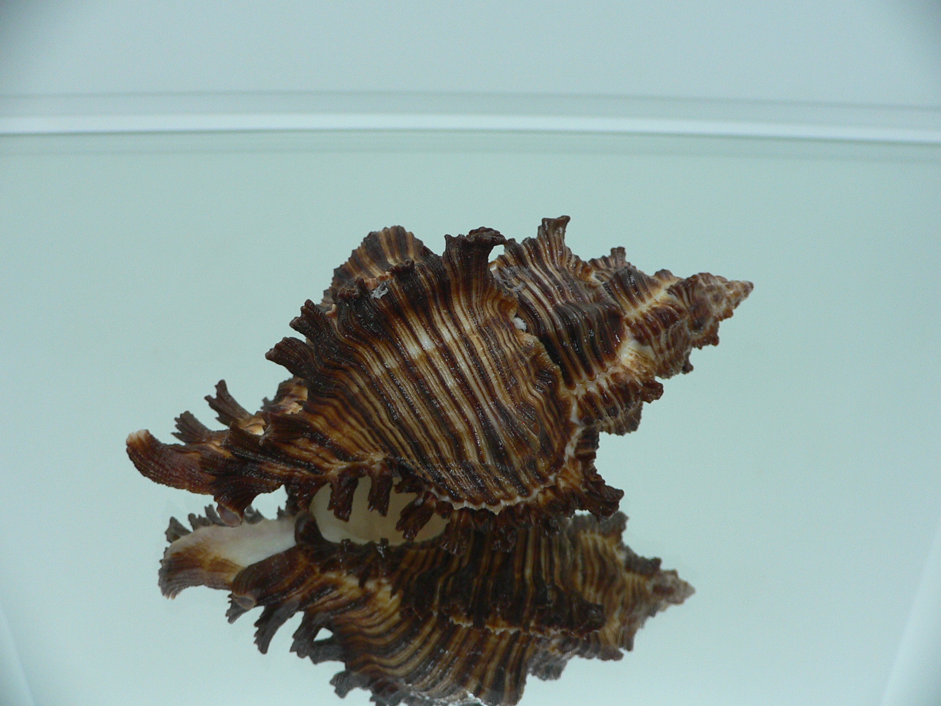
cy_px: 353
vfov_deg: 40.7
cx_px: 470
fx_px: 951
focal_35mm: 35
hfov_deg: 52.6
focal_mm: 4.6
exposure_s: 1/60
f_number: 2.8
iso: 100
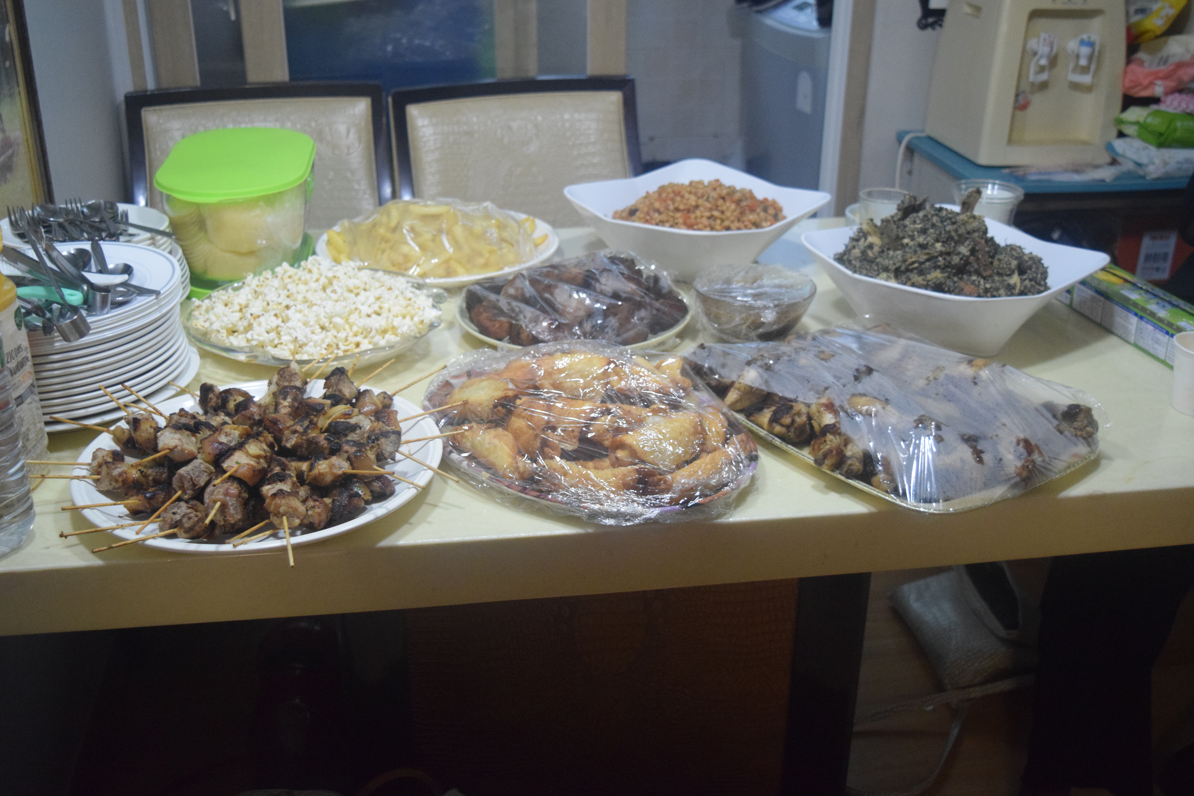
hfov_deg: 51.3
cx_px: 597
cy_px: 398
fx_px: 1244
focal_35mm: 38
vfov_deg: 35.5
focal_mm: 25
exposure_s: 1/200
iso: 3200
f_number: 4
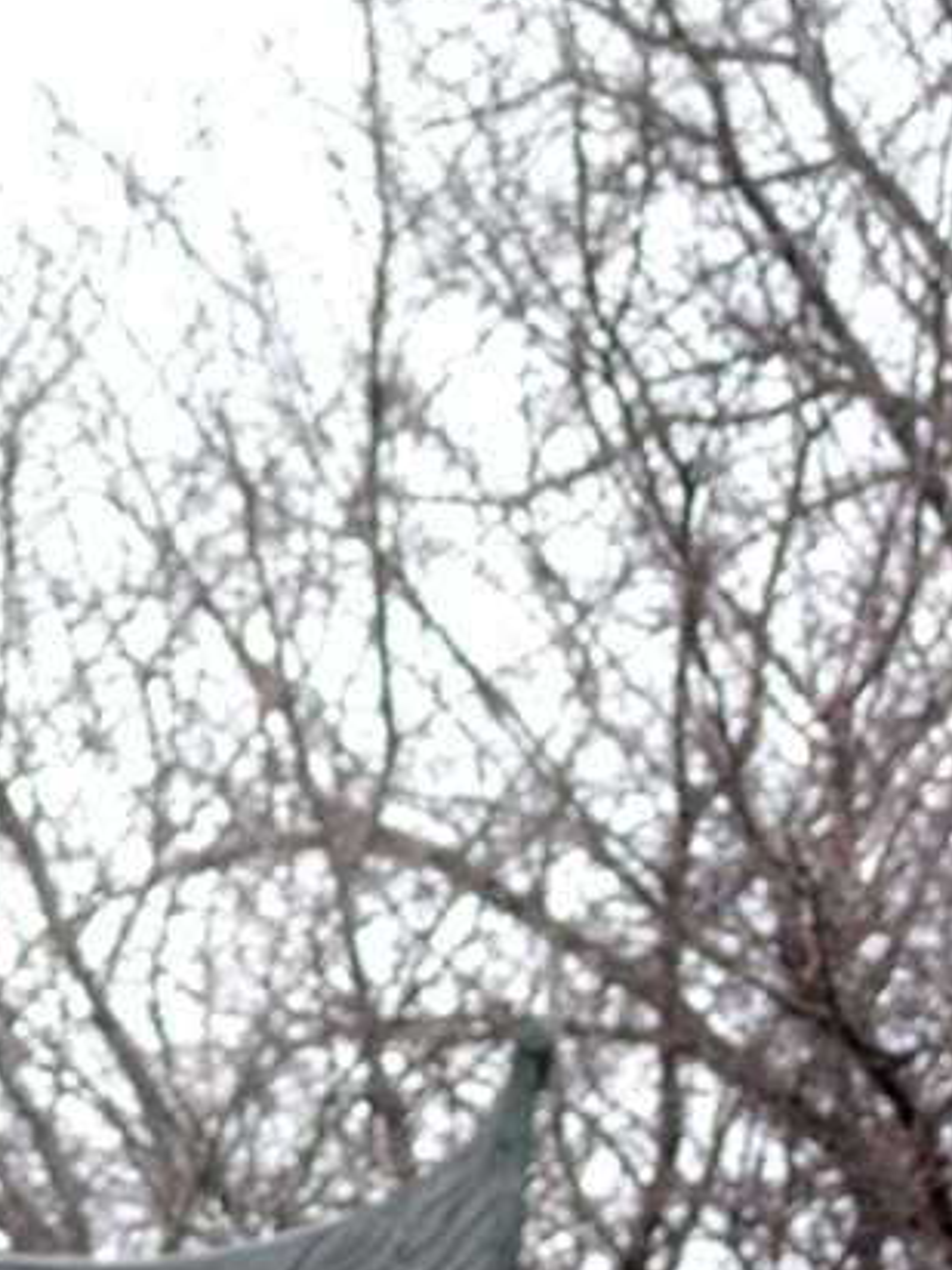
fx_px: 10047
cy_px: 1174
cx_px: -197
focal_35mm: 274
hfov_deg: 5.4
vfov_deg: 7.2
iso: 64
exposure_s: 1/192
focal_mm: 23.4
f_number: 4.9
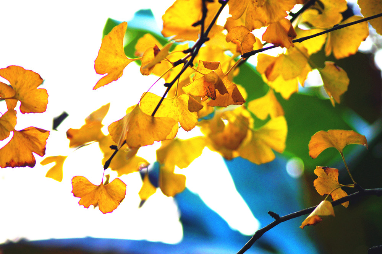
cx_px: 191
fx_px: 1590
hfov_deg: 13.7
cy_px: 127
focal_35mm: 150
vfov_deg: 9.1
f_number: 4
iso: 200
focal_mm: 100
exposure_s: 1/160
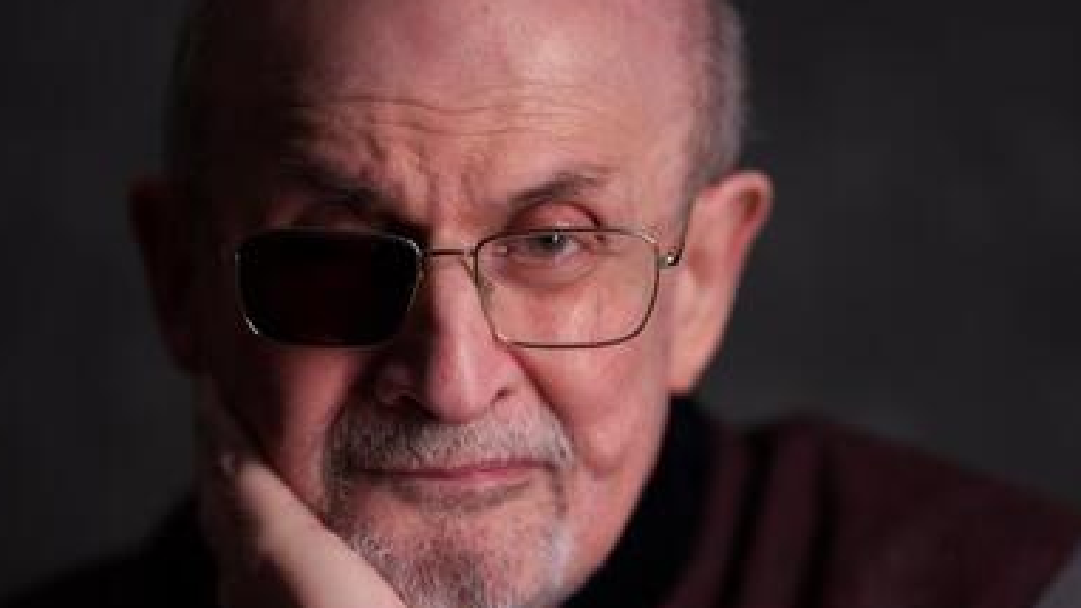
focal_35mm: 149
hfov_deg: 14.4
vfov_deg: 8.1
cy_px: 563
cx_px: 540
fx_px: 4272
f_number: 2
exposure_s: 1/250
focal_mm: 110
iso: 1000
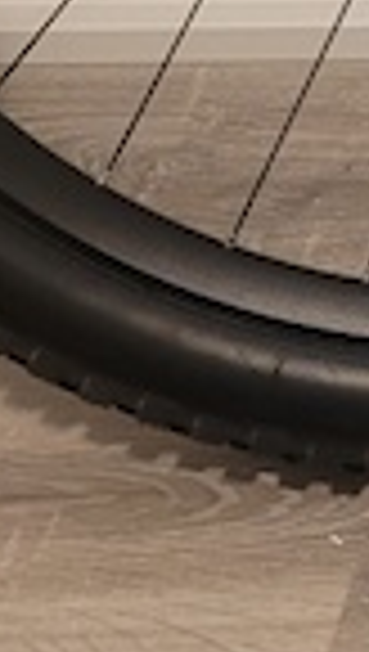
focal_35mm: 156
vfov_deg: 12.8
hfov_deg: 6.8
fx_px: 2703
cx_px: 1238
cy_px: -432
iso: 640
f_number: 1.8
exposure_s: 1/40
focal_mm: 5.4
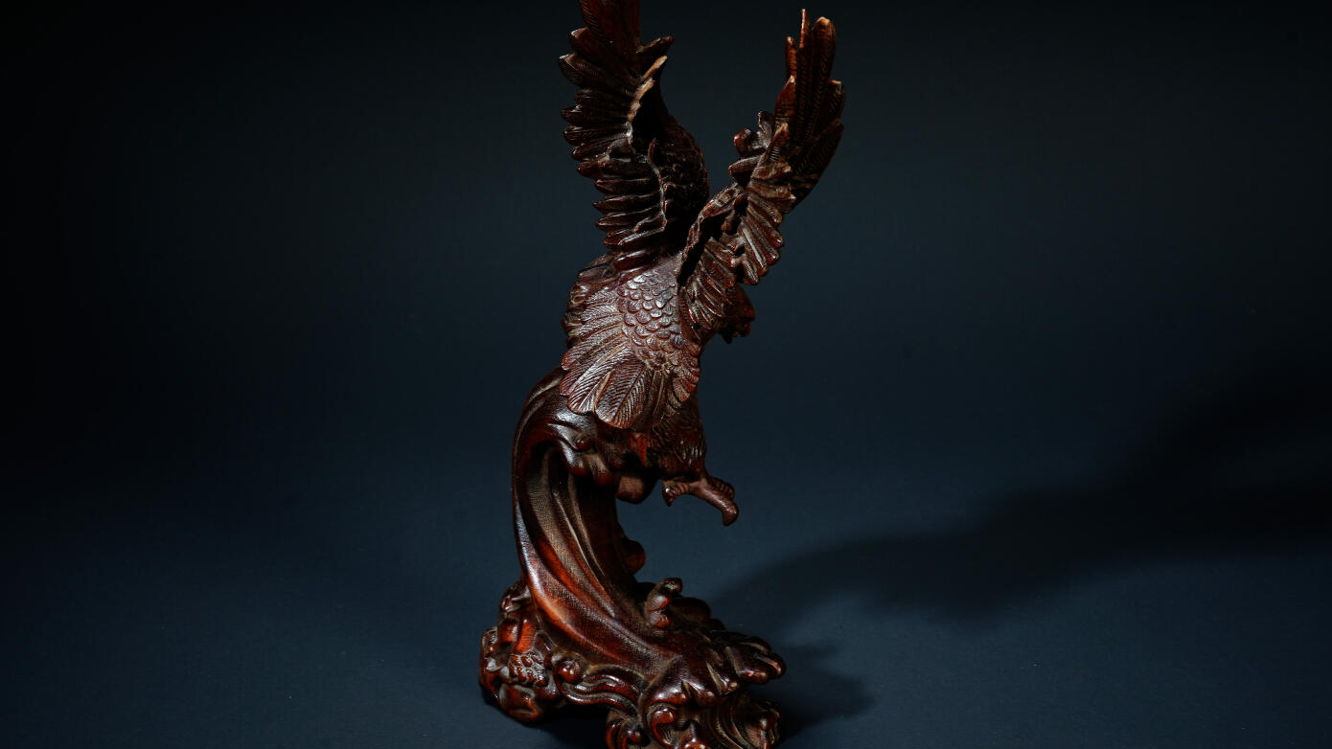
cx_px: 663
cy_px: 364
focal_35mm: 57
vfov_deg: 21.1
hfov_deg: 36.6
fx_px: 2013
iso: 100
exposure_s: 1/160
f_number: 16
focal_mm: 36
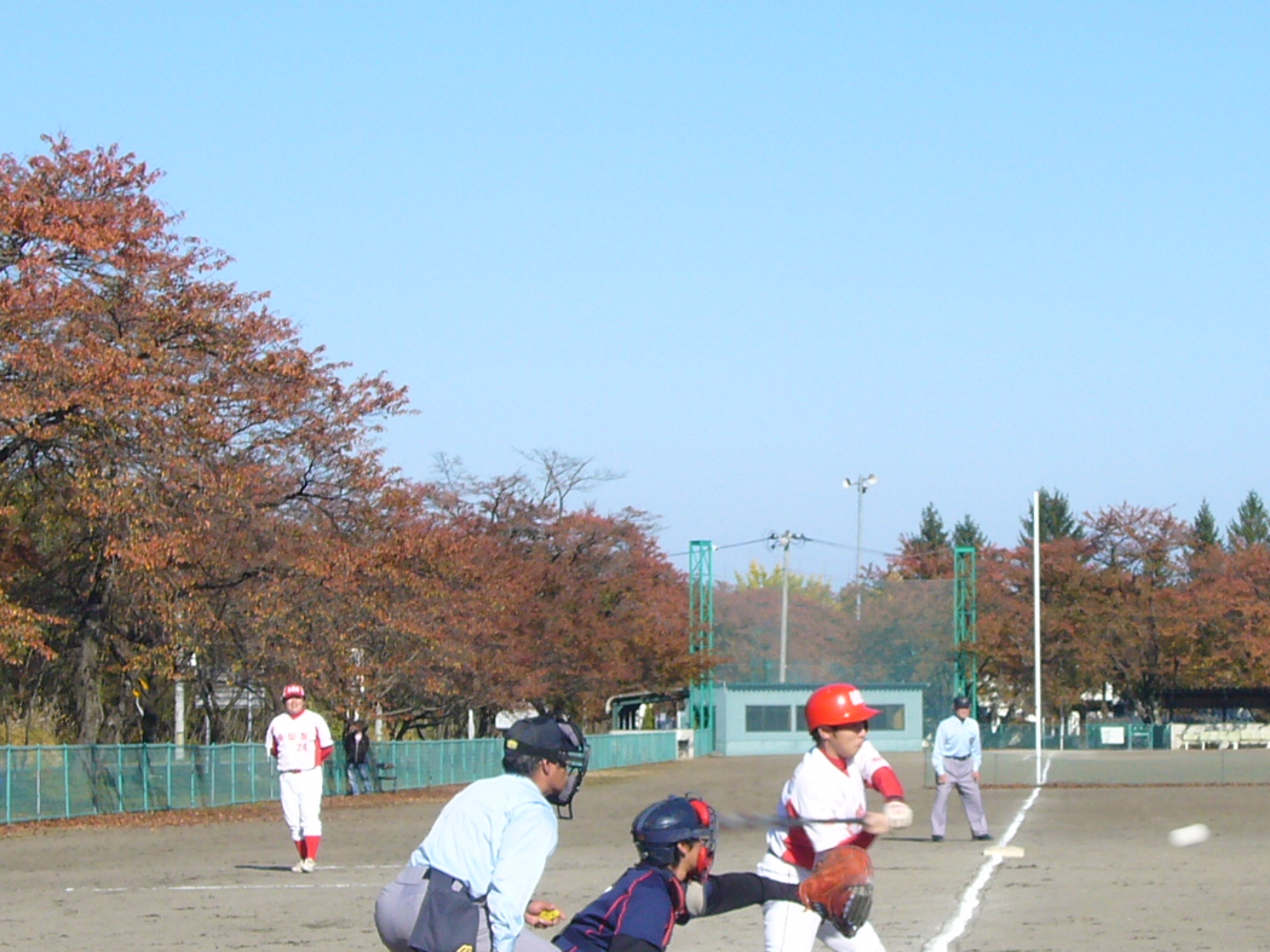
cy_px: 616
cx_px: 799
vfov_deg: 12.1
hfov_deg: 16.1
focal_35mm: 122
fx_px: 4476
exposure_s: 1/200
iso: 80
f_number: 8
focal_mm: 9.6
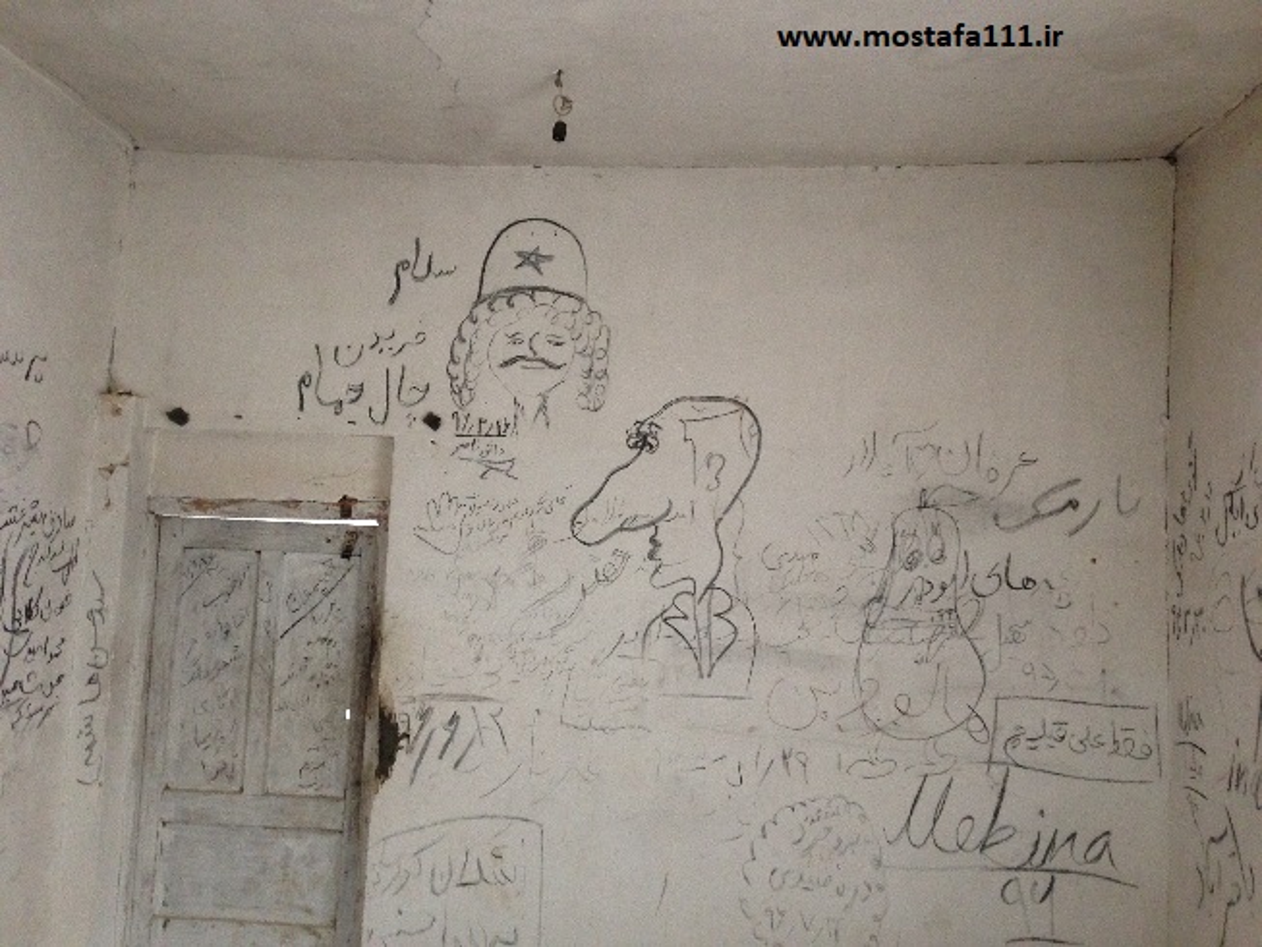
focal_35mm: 33
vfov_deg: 43.0
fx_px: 1203
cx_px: 631
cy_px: 474
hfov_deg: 55.3
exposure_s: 1/20
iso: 200
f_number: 2.4
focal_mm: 4.12
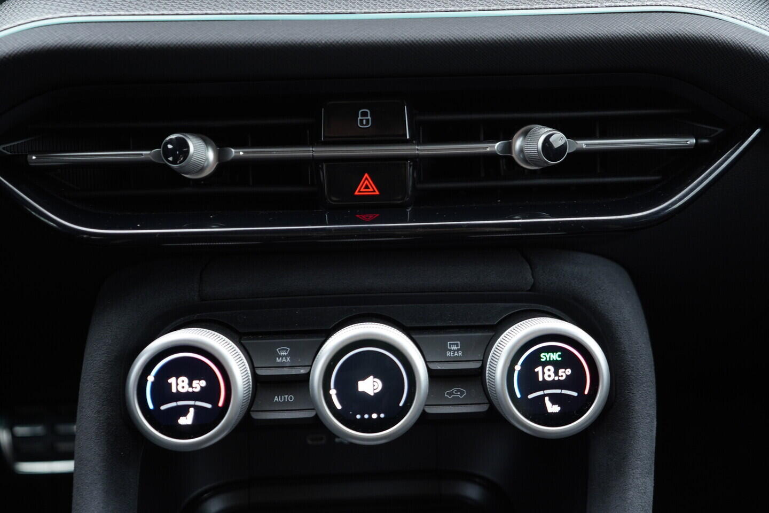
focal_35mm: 36
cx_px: 384
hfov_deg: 53.1
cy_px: 256
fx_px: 769
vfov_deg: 36.9
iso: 400
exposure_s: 1/40
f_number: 2.8
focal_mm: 24
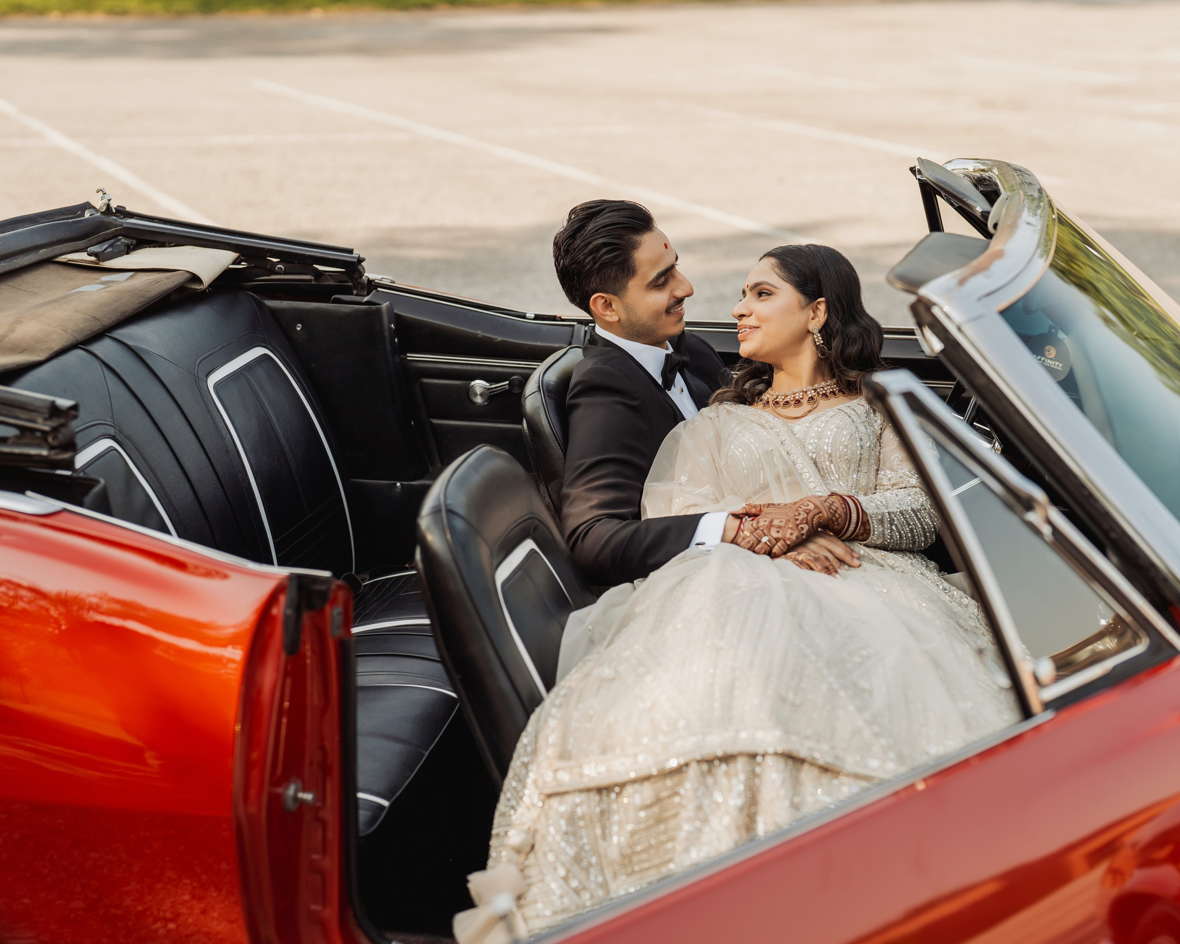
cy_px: 477
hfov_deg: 33.0
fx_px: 1990
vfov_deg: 26.7
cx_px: 607
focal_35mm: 57
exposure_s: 1/1000
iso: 100
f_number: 2
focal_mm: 50
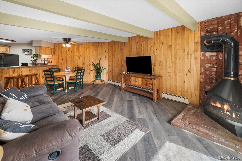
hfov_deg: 104.3
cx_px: 121
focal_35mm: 14
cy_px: 80
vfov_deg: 81.1
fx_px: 94
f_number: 8
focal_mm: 14
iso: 1000
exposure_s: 1/15
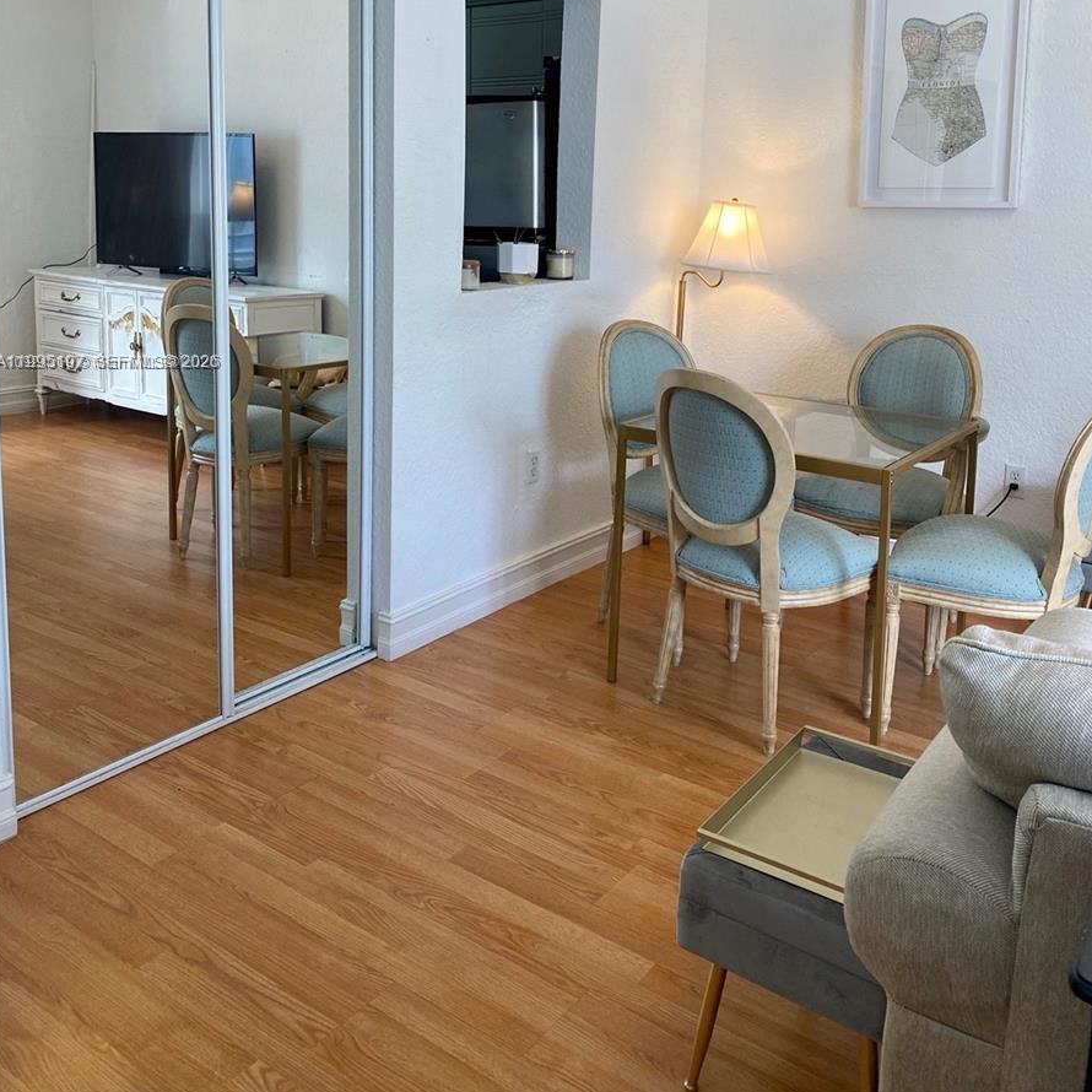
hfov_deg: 52.5
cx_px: 545
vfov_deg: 51.5
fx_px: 1106
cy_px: 363
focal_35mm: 31
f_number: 1.8
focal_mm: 4.25
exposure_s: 1/120
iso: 80
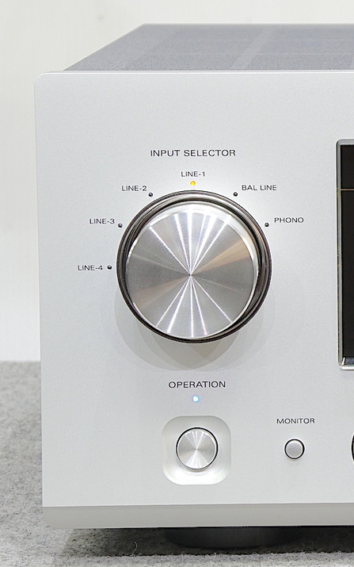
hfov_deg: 6.8
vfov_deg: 10.9
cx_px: 348
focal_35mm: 192
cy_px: 282
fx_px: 2963
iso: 200
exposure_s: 1/8
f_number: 5.3
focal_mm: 24.2
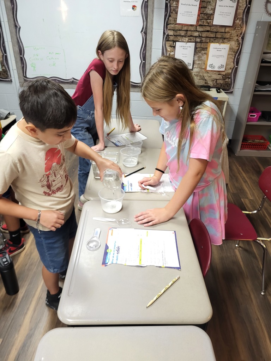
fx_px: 271
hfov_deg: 53.1
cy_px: 180
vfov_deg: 67.3
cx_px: 136
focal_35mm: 26
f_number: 1.8
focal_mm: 5.4
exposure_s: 1/40
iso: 320
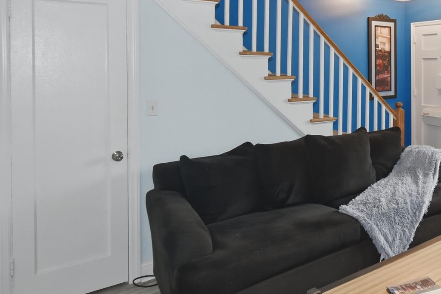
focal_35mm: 30
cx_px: 350
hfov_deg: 57.5
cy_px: 74
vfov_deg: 42.3
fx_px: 368
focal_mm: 10
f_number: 4.5
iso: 400
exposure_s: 1/60
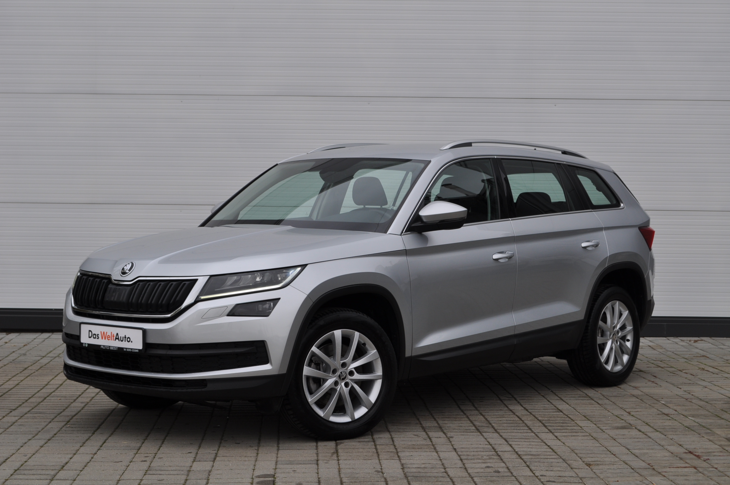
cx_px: 365
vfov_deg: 20.6
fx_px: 1337
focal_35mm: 66
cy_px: 242
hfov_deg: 30.5
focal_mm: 44
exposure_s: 1/250
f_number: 8
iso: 200
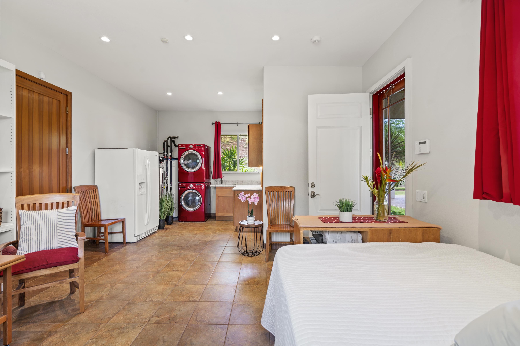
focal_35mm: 16
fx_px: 231
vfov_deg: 73.7
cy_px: 173
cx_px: 260
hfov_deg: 96.7
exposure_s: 2
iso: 100
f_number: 8
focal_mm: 16
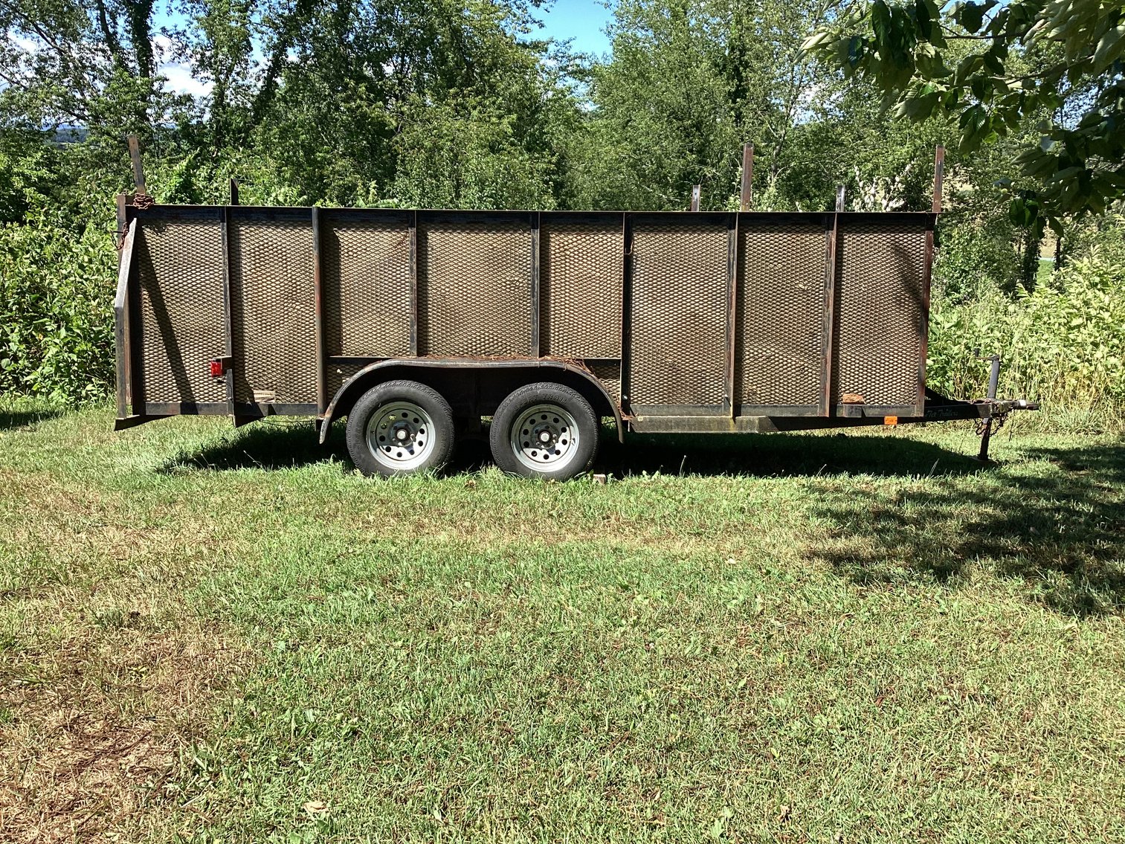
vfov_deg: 45.4
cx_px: 562
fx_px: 1008
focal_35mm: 31
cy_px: 422
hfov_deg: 58.3
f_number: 2.4
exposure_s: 1/466
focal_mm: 3.3
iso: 25
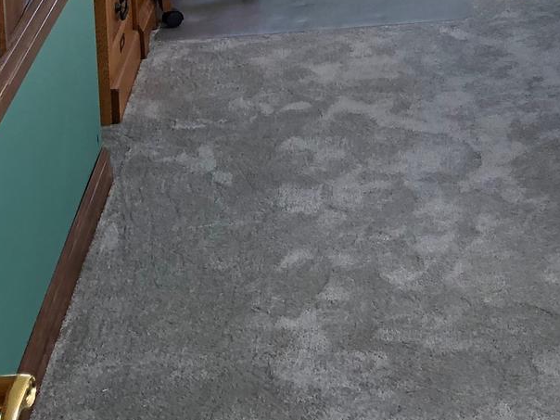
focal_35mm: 95
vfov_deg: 14.2
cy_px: -278
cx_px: 674
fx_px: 1537
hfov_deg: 19.4
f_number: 1.8
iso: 50
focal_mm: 3.99
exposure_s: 1/120
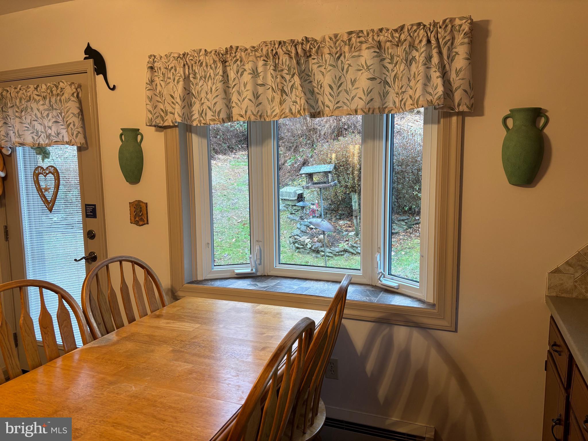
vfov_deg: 53.1
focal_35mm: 26
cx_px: 294
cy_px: 220
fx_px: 442
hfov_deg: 67.3
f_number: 1.6
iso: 125
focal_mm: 5.96
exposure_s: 1/60
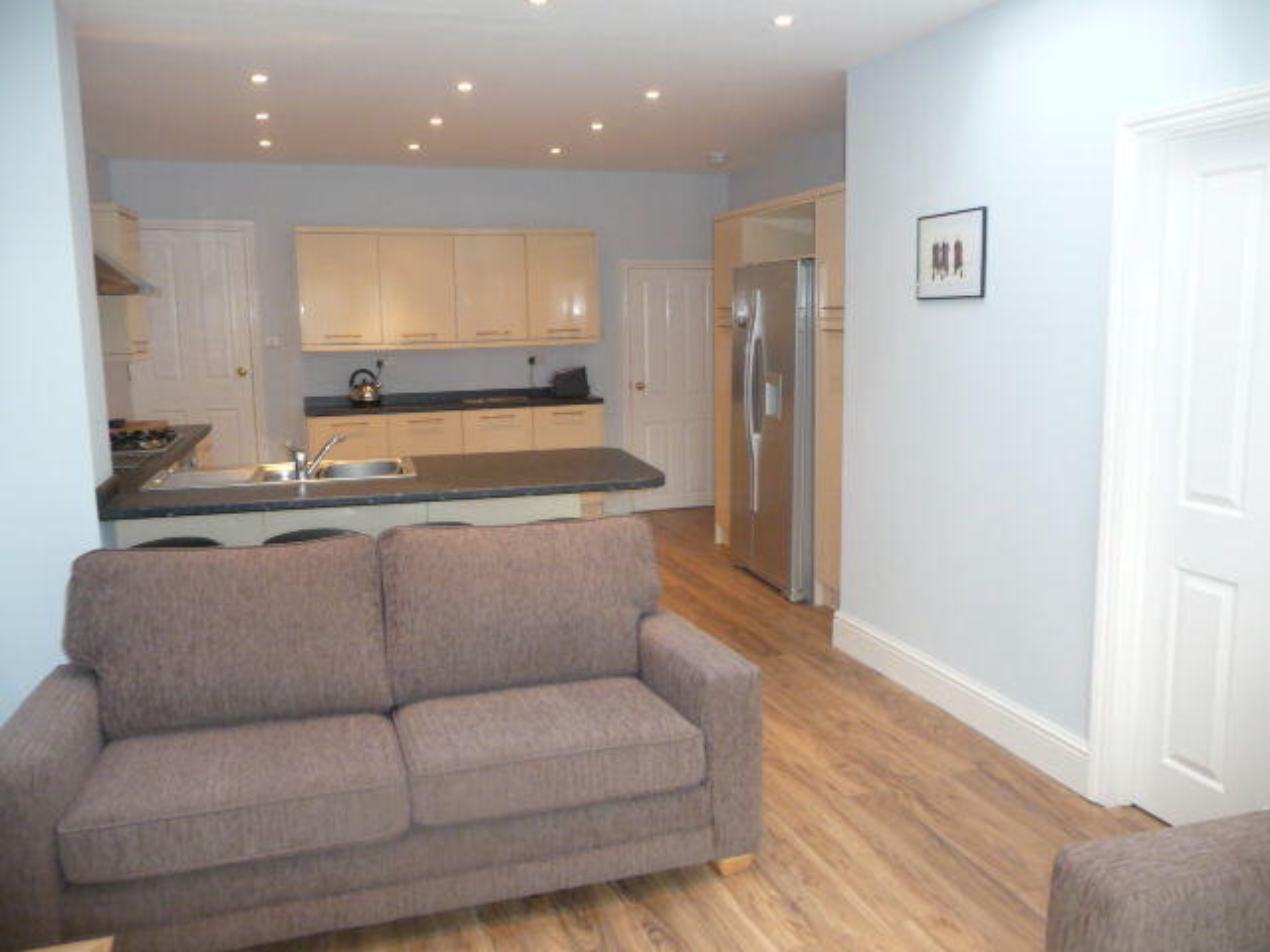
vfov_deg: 49.7
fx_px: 1027
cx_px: 635
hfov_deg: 63.4
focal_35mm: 28
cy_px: 476
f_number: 3.3
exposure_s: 1/30
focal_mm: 4.7
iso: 250
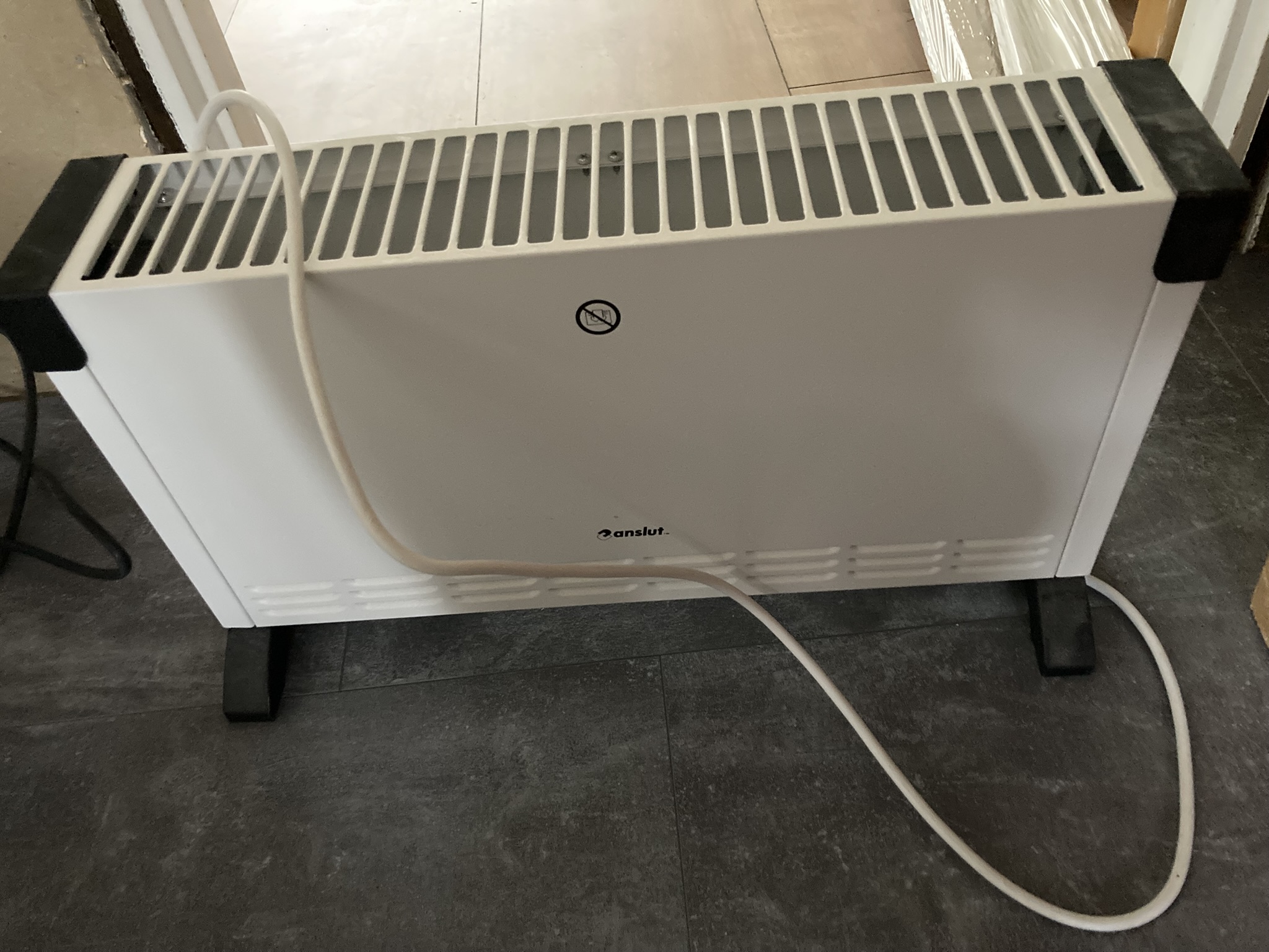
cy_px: 476
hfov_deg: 63.4
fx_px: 1026
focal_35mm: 28
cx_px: 634
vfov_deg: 49.7
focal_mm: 3.99
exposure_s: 1/23
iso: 640
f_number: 1.8
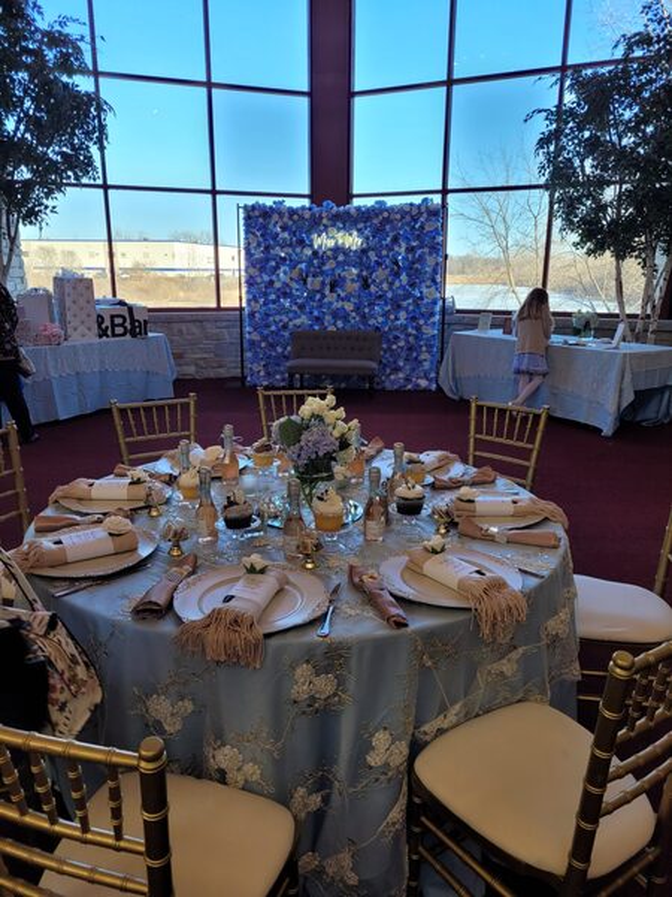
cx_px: 336
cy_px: 448
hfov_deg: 53.1
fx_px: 673
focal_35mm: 26
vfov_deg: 67.3
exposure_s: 1/128
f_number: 1.8
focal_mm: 5.4
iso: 40
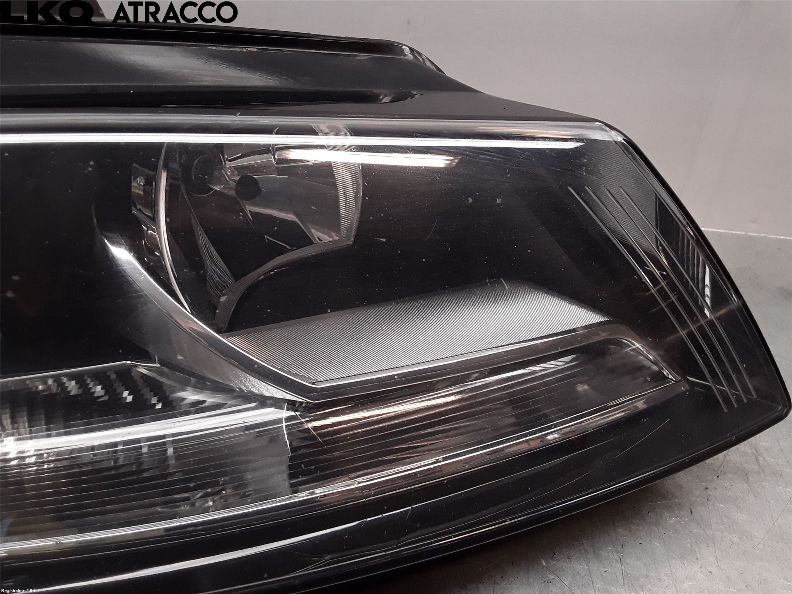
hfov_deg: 63.4
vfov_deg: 49.7
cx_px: 396
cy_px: 297
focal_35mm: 28
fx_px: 641
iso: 100
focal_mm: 2.91
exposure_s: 1/128
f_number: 1.9
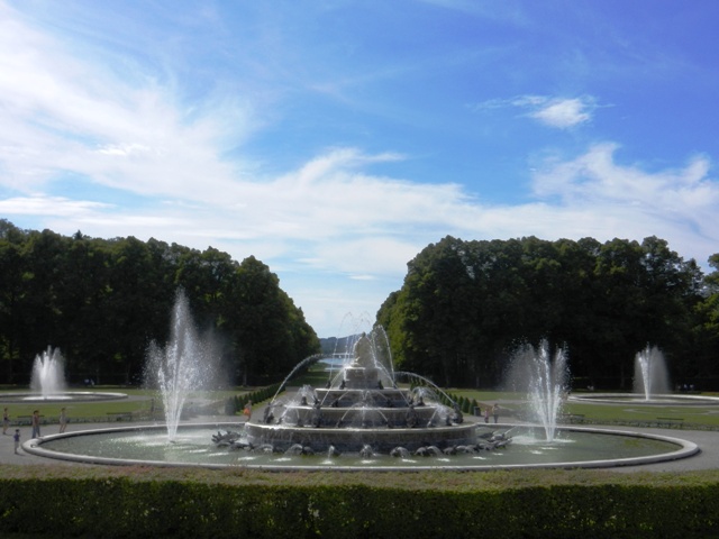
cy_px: 270
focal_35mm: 38
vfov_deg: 37.7
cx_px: 360
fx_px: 789
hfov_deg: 49.0
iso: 160
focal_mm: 6.9
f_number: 8
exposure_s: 1/640
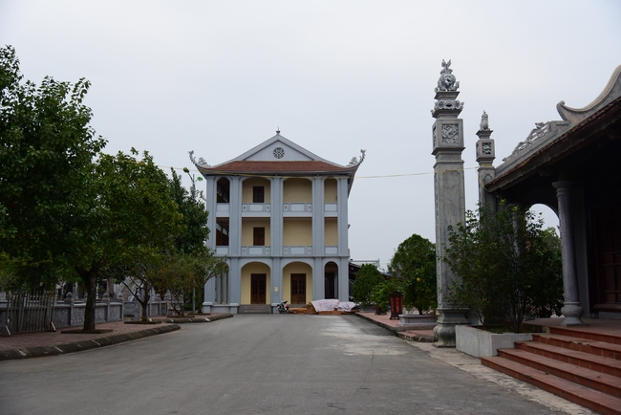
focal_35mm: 35
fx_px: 604
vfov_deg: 37.9
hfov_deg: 54.4
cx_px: 310
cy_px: 208
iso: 1000
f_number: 4
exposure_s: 1/1600
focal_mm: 35
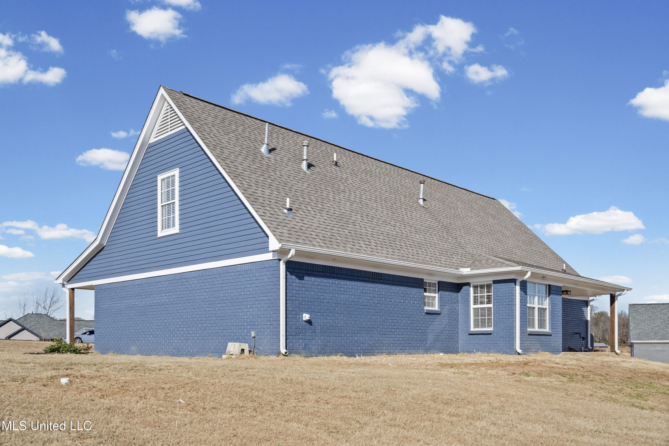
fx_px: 595
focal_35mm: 32
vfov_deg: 41.1
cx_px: 334
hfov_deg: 58.7
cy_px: 223
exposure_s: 1/1000
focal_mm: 32
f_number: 9
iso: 1000
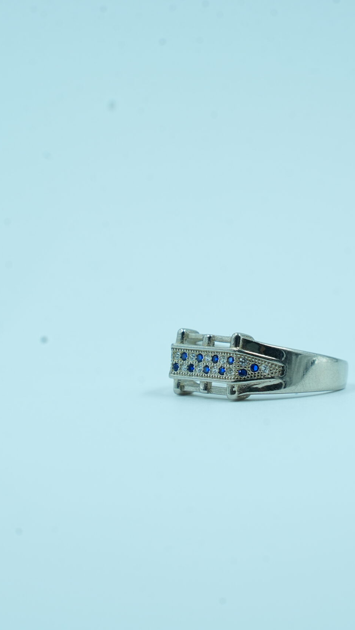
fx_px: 2778
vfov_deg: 13.0
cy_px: 314
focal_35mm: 166
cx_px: 222
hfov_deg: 7.3
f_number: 11
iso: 400
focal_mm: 105
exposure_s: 1/125
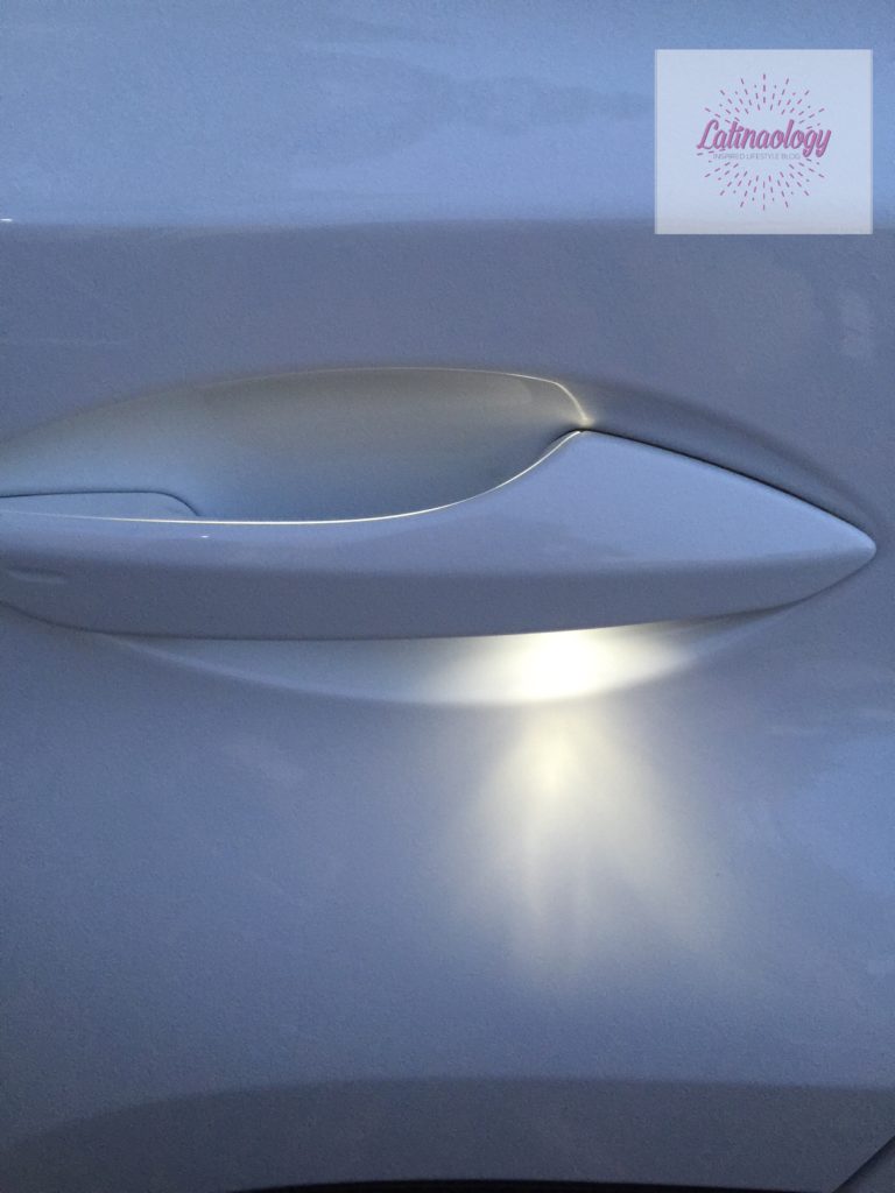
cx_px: 448
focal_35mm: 29
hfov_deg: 48.2
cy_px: 596
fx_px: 1000
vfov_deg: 61.7
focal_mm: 4.15
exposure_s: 1/4
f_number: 2.2
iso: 80
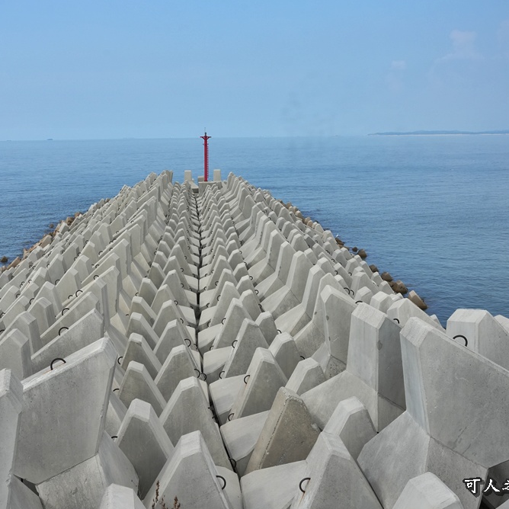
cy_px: 259
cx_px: 189
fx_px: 718
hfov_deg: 38.8
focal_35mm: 43
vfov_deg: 39.1
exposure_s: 1/2500
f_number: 9
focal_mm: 33.1
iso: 1600
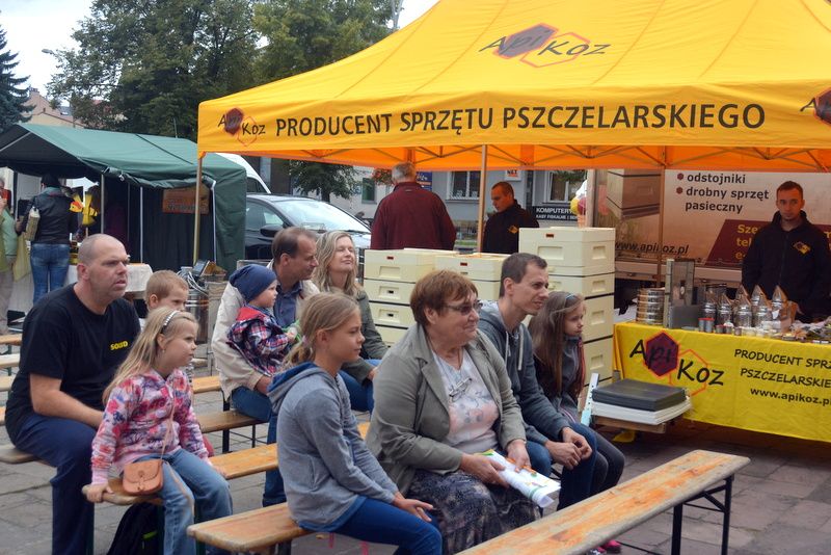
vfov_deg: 40.0
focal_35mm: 33
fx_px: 762
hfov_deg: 57.2
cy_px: 278
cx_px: 416
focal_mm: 22
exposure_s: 1/1250
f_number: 5
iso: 400
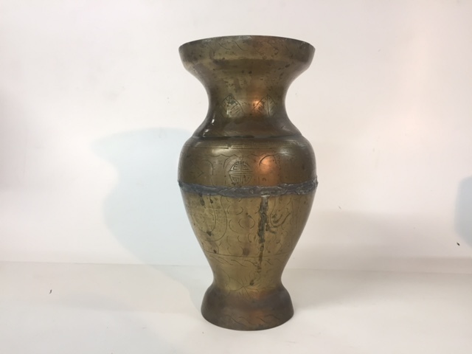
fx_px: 395
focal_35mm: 29
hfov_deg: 61.7
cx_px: 236
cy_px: 177
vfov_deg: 48.2
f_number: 2.2
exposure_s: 1/33
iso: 80
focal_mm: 4.15
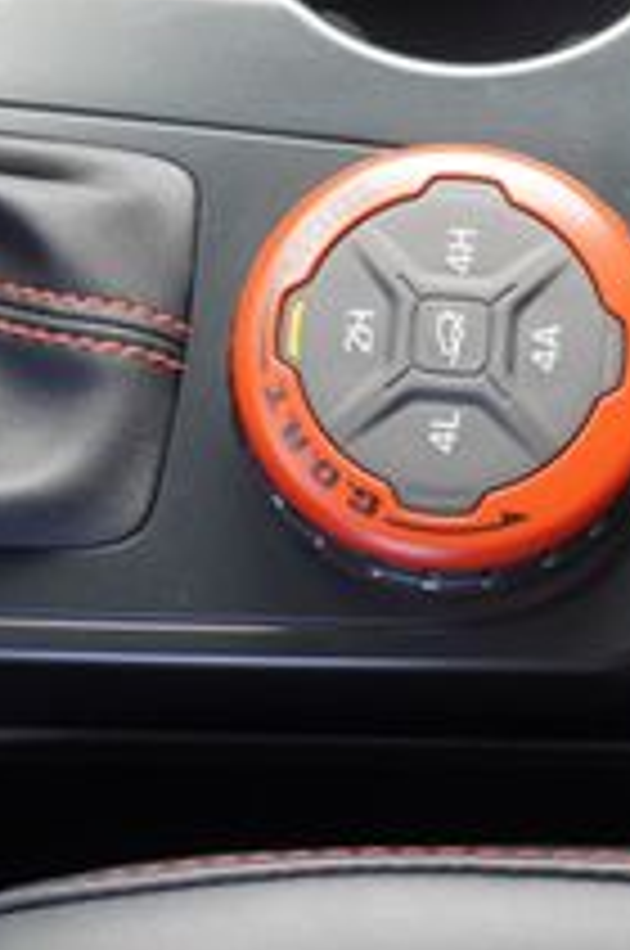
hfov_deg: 18.5
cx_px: 482
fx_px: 1922
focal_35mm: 73
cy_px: 54
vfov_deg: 26.6
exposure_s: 1/60
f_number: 4
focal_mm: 16
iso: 200
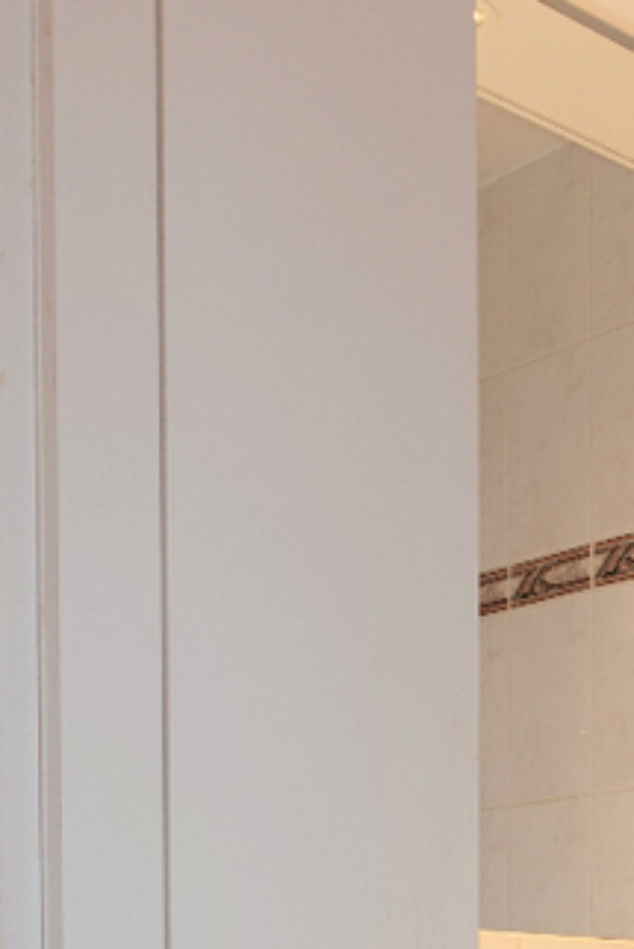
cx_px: 868
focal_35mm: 67
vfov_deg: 26.9
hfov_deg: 18.6
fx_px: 1768
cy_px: 1114
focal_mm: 8.8
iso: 125
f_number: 1.8
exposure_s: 1/50
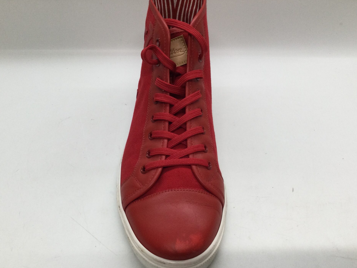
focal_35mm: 34
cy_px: 145
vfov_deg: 41.8
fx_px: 351
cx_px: 182
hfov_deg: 54.0
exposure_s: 1/30
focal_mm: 3.3
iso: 25
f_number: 2.4
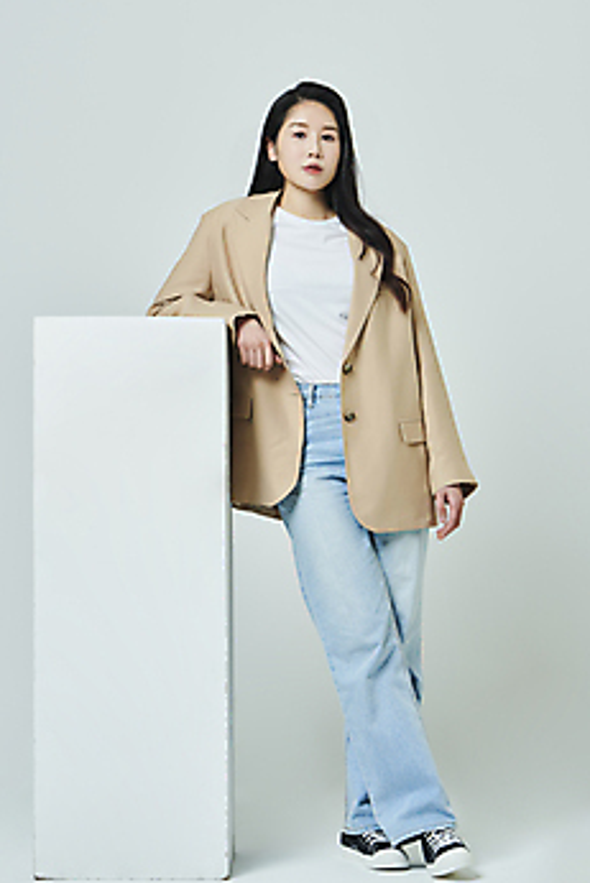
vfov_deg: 25.0
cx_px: 295
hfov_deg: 16.9
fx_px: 1989
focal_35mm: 81
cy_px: 411
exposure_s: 1/125
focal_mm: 70
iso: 100
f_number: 11
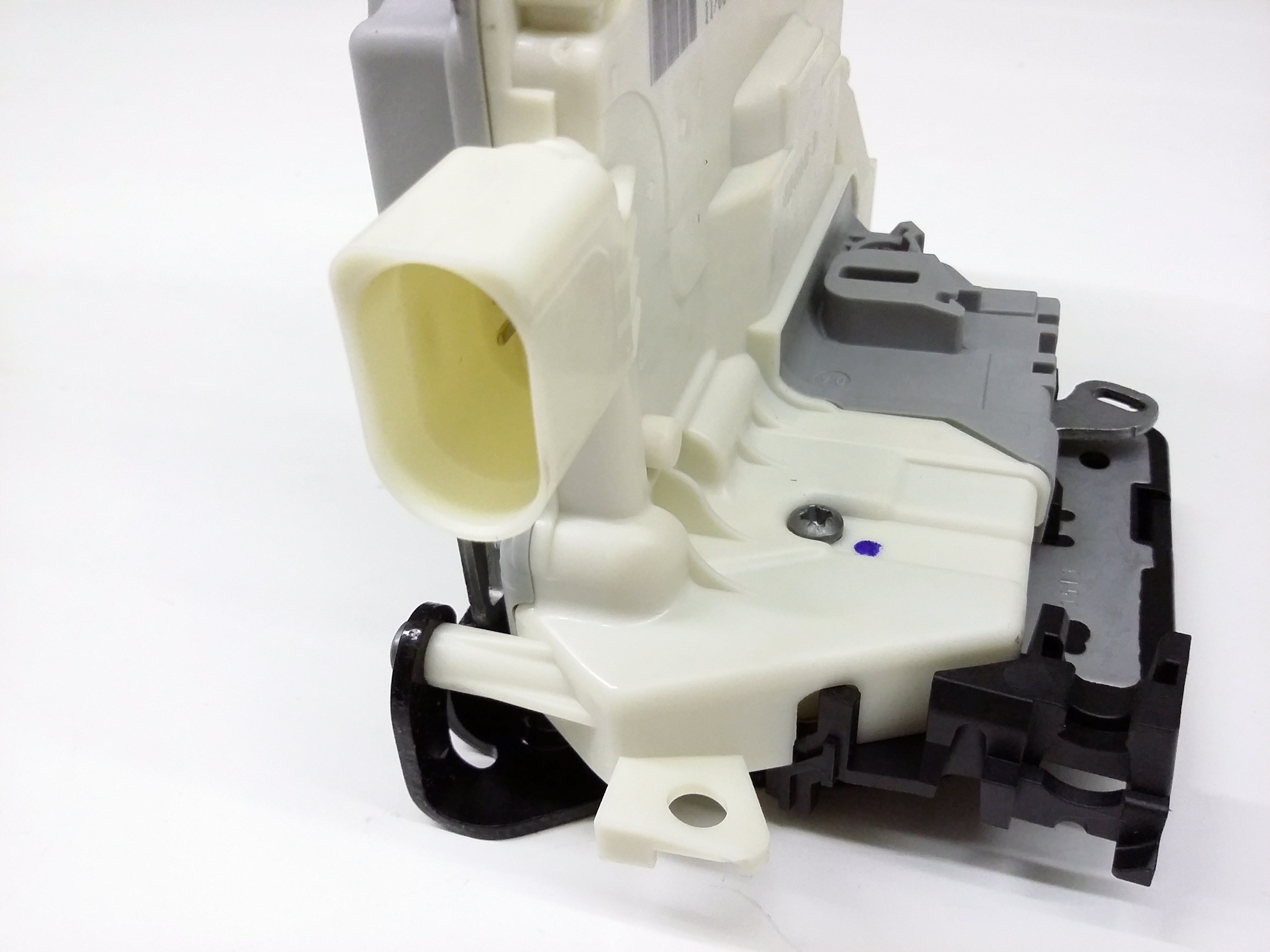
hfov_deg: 56.8
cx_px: 635
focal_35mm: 32
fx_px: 1174
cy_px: 476
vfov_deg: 44.2
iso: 250
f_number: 2.4
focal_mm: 3.4
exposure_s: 1/15
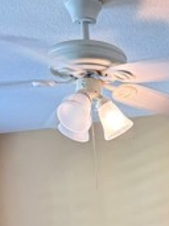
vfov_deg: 17.9
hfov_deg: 15.6
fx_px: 587
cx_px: 220
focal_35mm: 90
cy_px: 394
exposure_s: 1/60
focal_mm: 6.76
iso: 500
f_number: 1.78
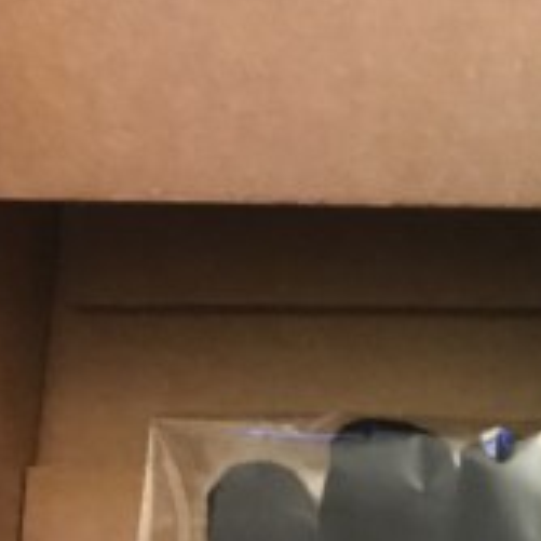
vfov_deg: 21.4
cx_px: 743
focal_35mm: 79
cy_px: 496
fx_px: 1397
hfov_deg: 19.8
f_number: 2.2
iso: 500
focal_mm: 4.15
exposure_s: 1/15
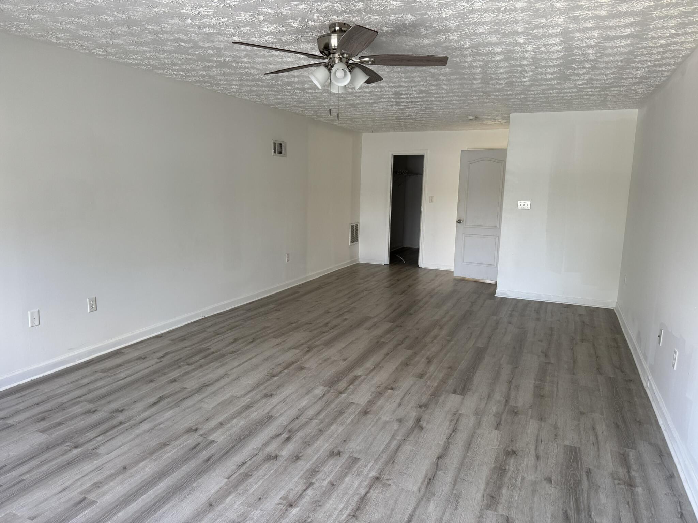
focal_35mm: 24
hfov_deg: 71.6
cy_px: 262
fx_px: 484
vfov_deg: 56.8
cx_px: 349
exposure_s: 1/120
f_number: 1.78
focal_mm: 6.76
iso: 200
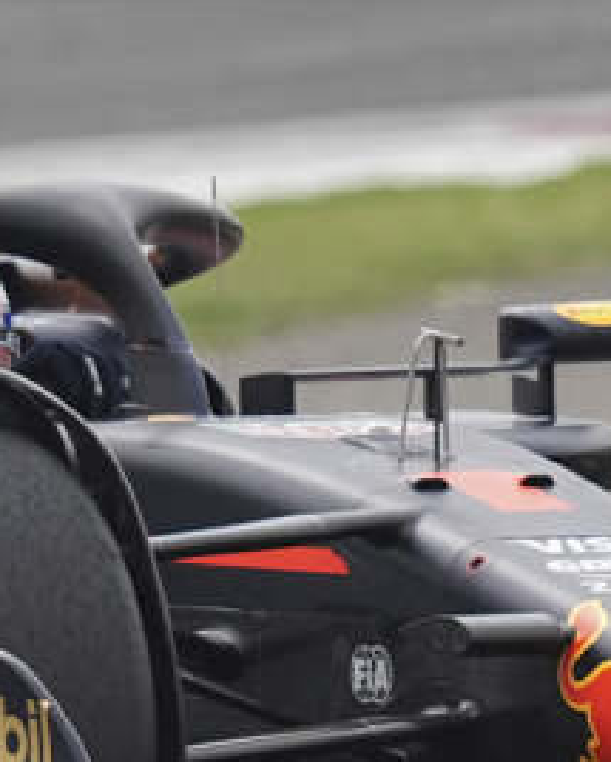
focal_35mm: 1902
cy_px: 532
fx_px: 42920
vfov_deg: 1.0
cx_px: -11
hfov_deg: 0.8
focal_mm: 400
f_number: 4
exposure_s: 1/4000
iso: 640
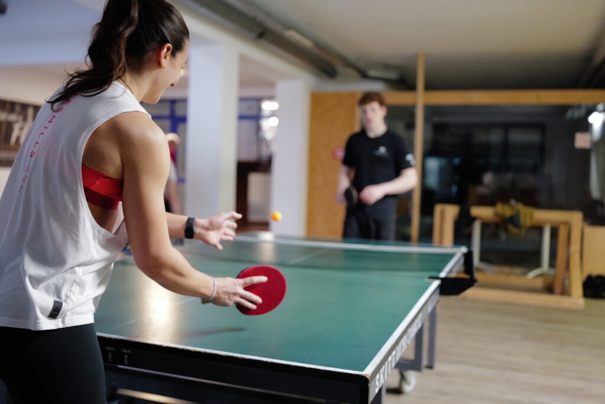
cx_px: 302
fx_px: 588
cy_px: 202
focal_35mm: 35
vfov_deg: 37.9
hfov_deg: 54.4
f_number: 2
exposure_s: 1/320
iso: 4000
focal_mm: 35
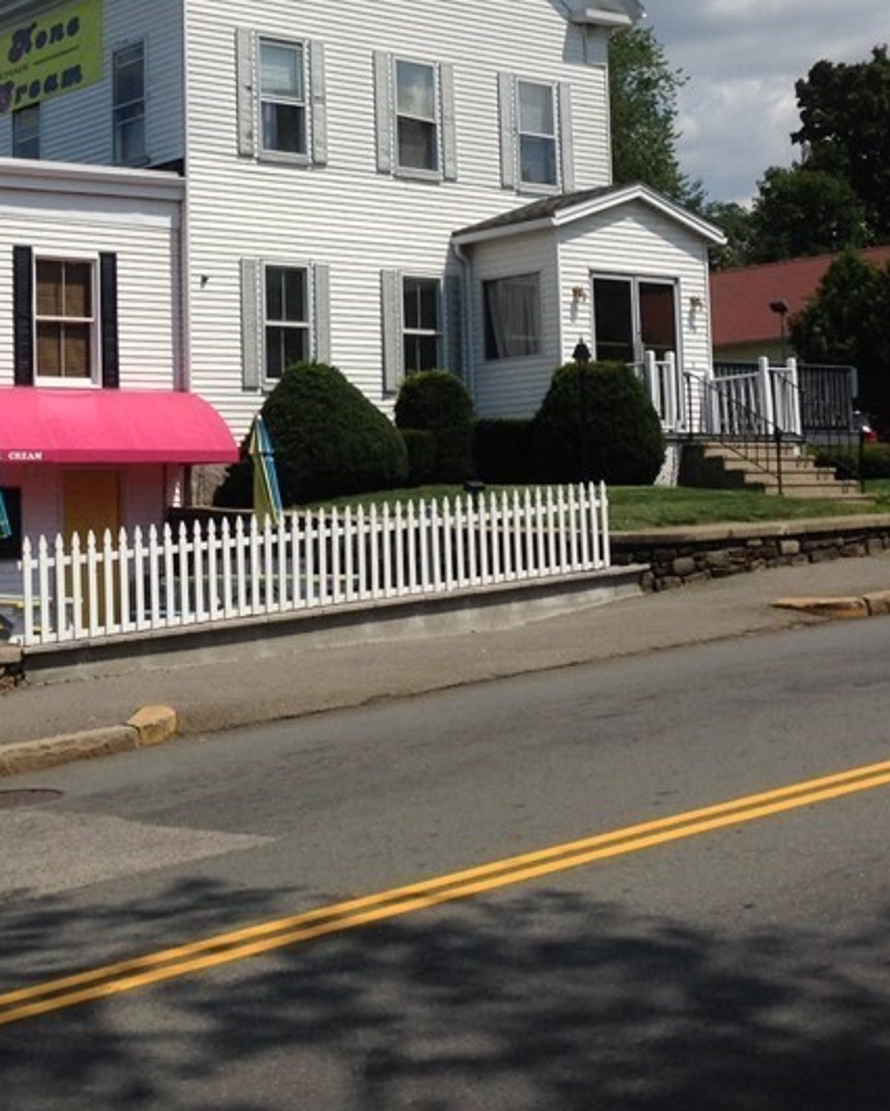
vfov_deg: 30.2
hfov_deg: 24.3
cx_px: 194
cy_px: 332
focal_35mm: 62
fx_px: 2040
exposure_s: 1/3012
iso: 50
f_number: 2.4
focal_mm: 4.12
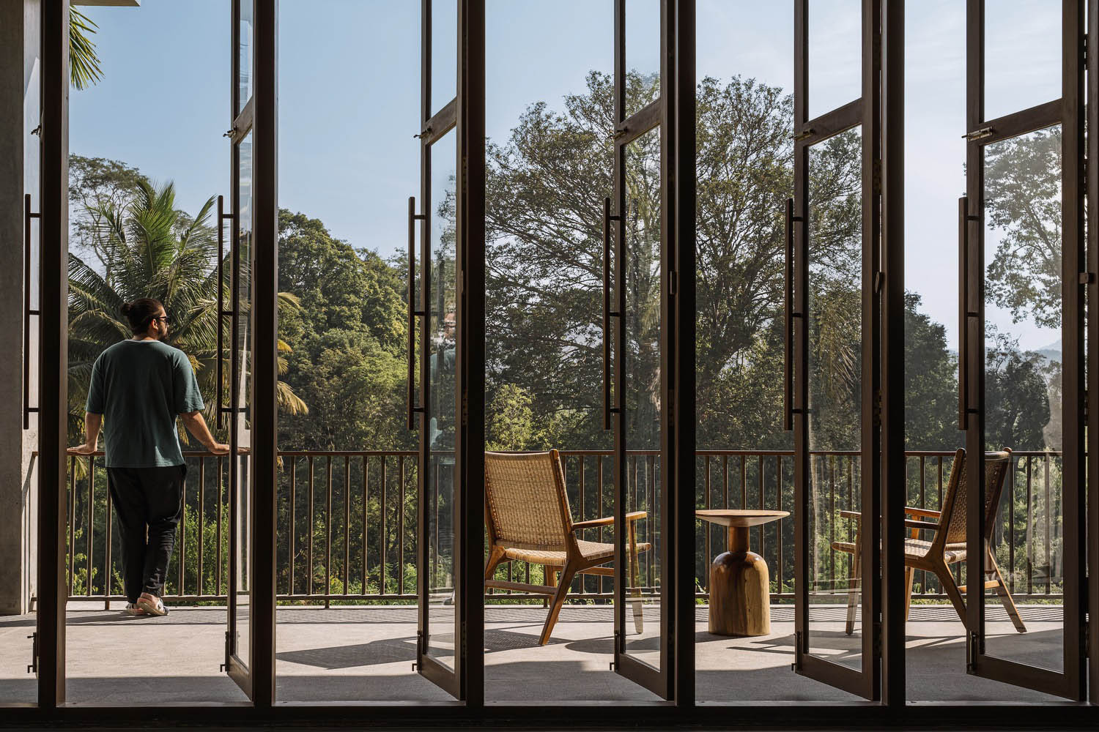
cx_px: 550
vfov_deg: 27.0
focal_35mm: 50
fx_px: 1526
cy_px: 366
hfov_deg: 39.6
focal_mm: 50
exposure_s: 1/25
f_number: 10
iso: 64
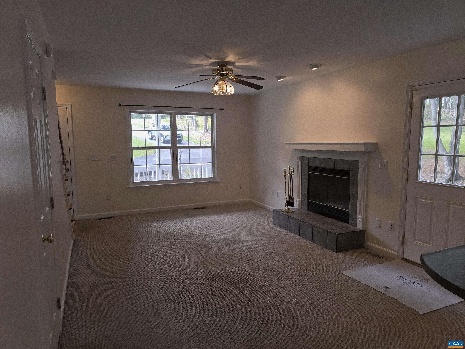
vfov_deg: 58.9
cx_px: 232
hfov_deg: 73.9
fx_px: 309
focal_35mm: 23
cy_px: 174
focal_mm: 6.3
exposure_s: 1/60.2
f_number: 1.7
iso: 32
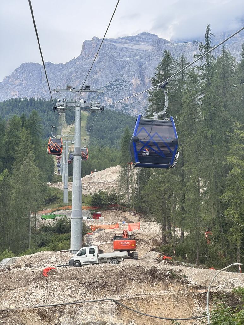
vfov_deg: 25.3
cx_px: 122
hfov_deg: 19.1
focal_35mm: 77
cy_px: 162
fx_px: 723
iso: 25
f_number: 2.8
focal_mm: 9
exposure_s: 1/99
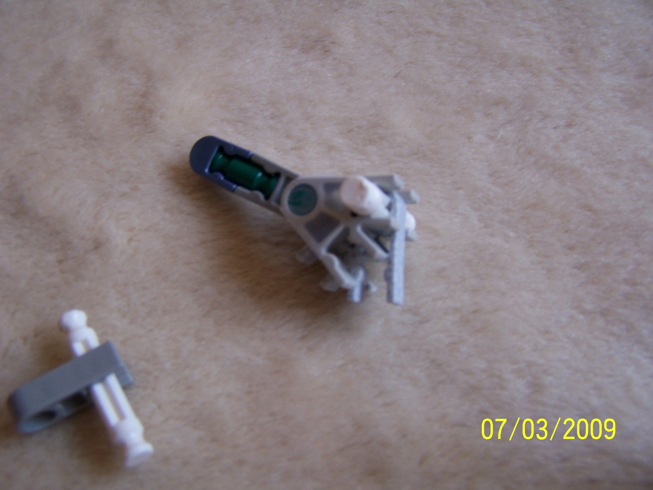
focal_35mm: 38
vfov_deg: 37.7
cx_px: 326
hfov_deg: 49.0
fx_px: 717
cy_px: 245
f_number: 2.8
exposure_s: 1/30
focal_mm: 6.3
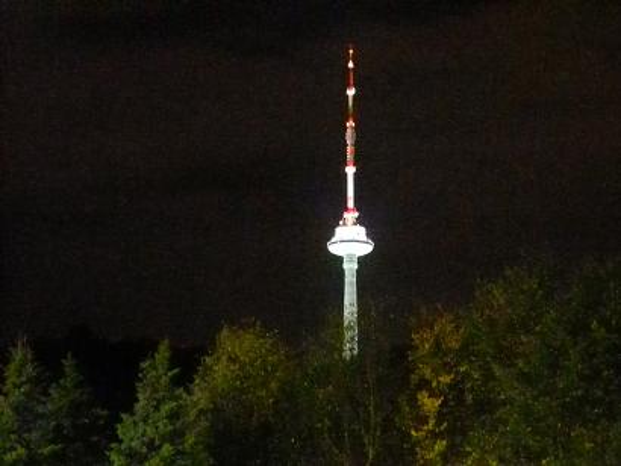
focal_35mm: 85
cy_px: 233
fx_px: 1526
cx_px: 310
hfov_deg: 23.0
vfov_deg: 17.4
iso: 12800
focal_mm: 18.1
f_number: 4
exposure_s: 1/4
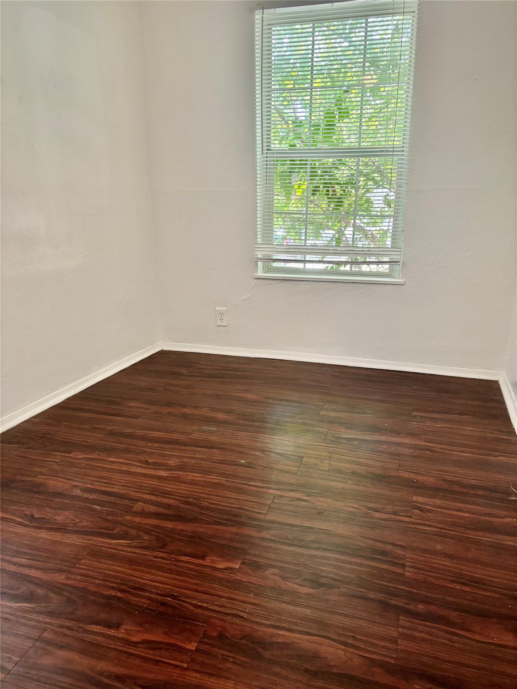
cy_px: 344
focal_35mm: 26
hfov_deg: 53.1
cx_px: 258
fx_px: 518
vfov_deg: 67.3
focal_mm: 5.96
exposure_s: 1/60
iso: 125
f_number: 1.6
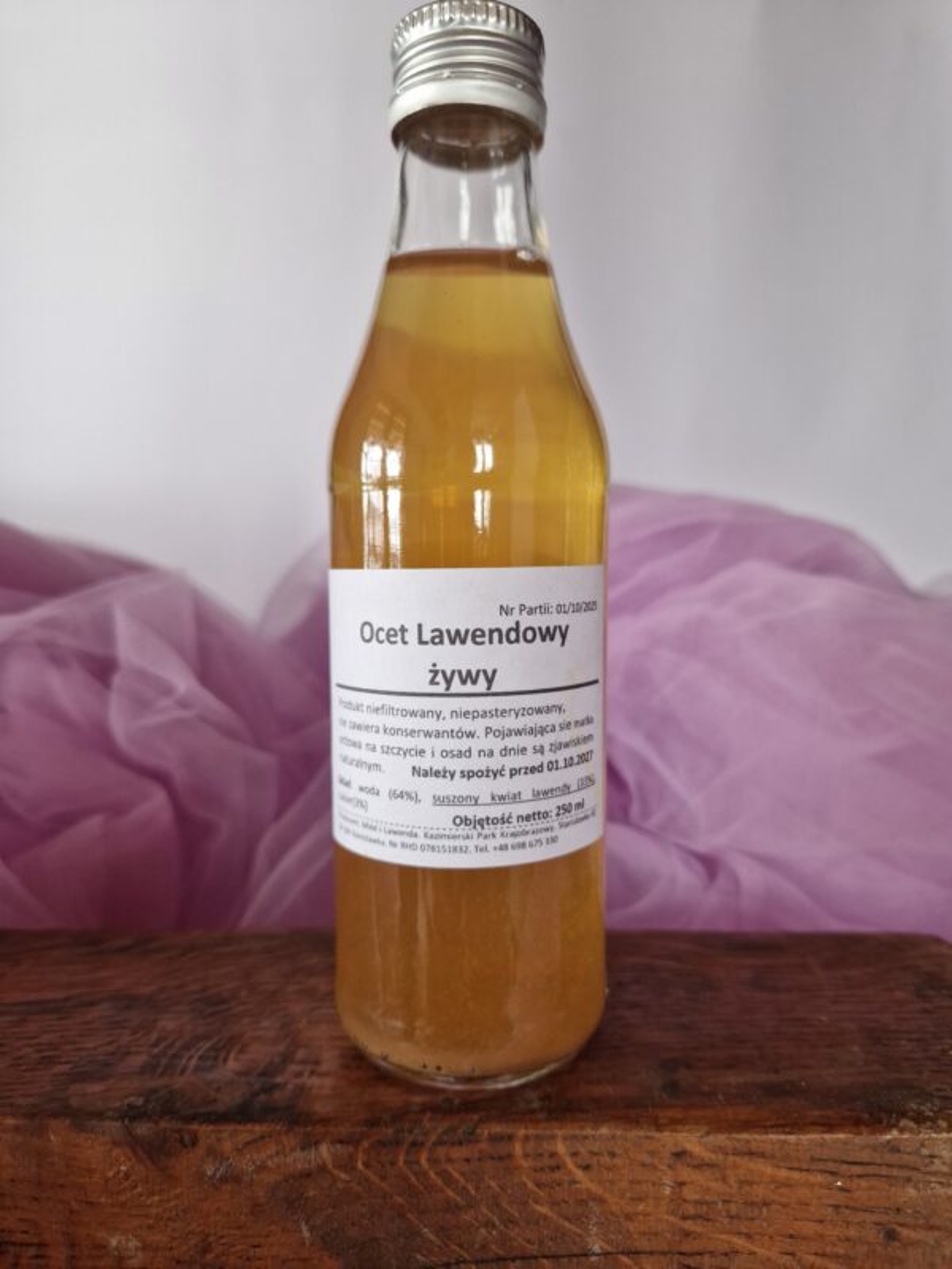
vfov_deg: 73.9
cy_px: 634
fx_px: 843
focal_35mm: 23
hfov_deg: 58.9
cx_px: 476
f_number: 1.8
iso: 200
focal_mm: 5.4
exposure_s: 1/100
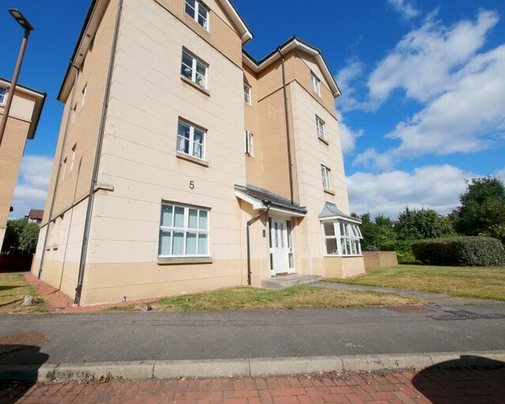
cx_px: 232
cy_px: 198
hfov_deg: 96.6
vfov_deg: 84.1
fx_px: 224
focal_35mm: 15
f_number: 8
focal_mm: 7
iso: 200
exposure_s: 1/500
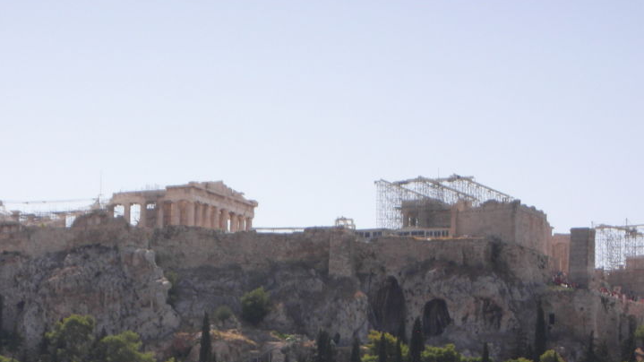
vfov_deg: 7.4
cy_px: 318
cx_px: 200
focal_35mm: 163
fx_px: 2783
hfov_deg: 13.2
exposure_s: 1/289
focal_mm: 17.4
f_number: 5.4
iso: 50
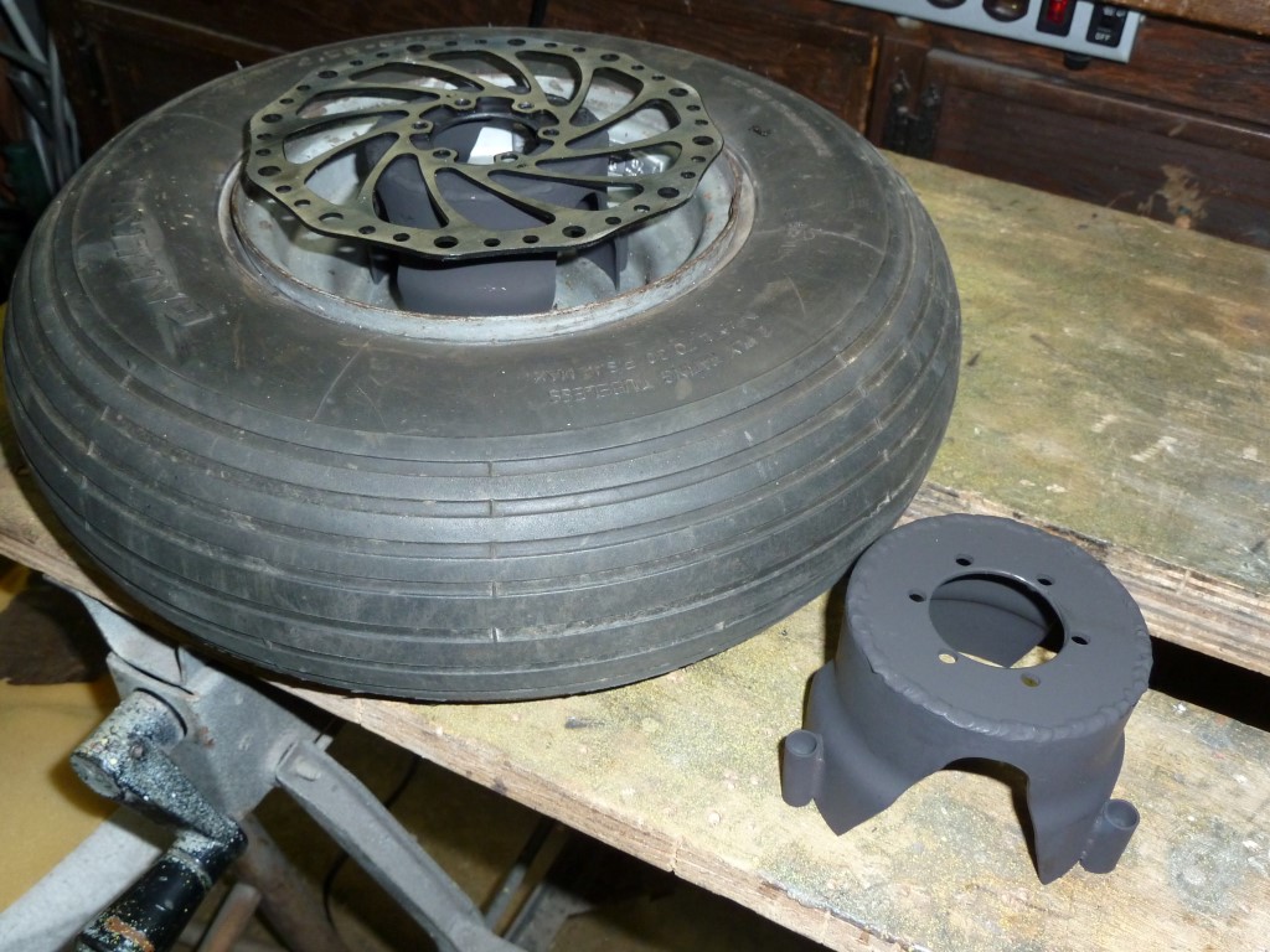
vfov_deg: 40.7
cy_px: 476
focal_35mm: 35
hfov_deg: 52.6
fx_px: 1284
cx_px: 635
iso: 250
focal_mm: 5.7
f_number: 3.5
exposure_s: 1/30
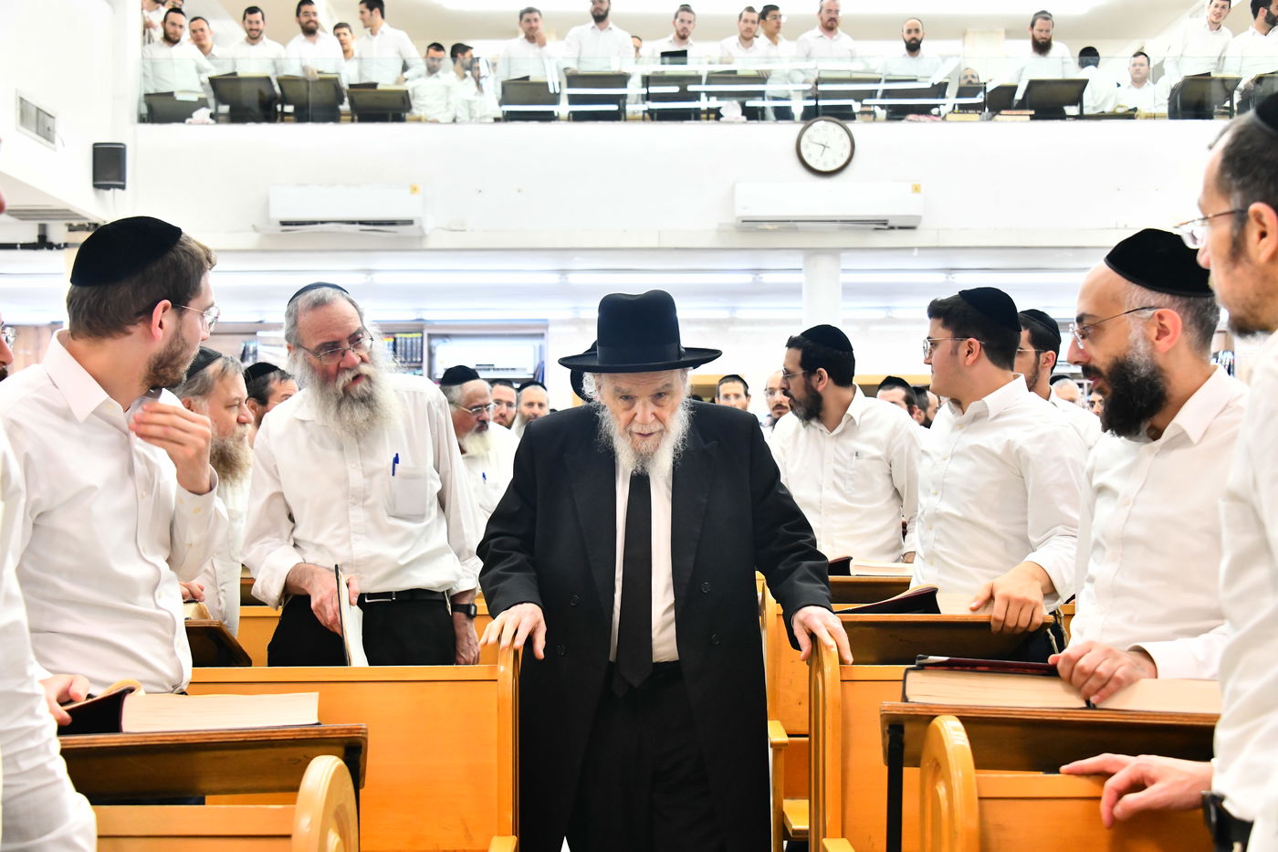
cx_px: 639
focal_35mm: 44
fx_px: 1562
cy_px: 426
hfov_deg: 44.5
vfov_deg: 30.5
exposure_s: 1/125
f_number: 5.6
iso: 3200
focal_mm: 44
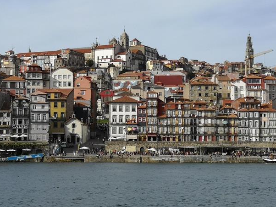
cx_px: 155
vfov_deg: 15.9
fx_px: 742
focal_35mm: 93
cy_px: 78
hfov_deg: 21.1
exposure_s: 1/2500
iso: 50
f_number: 1.8
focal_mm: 3.95
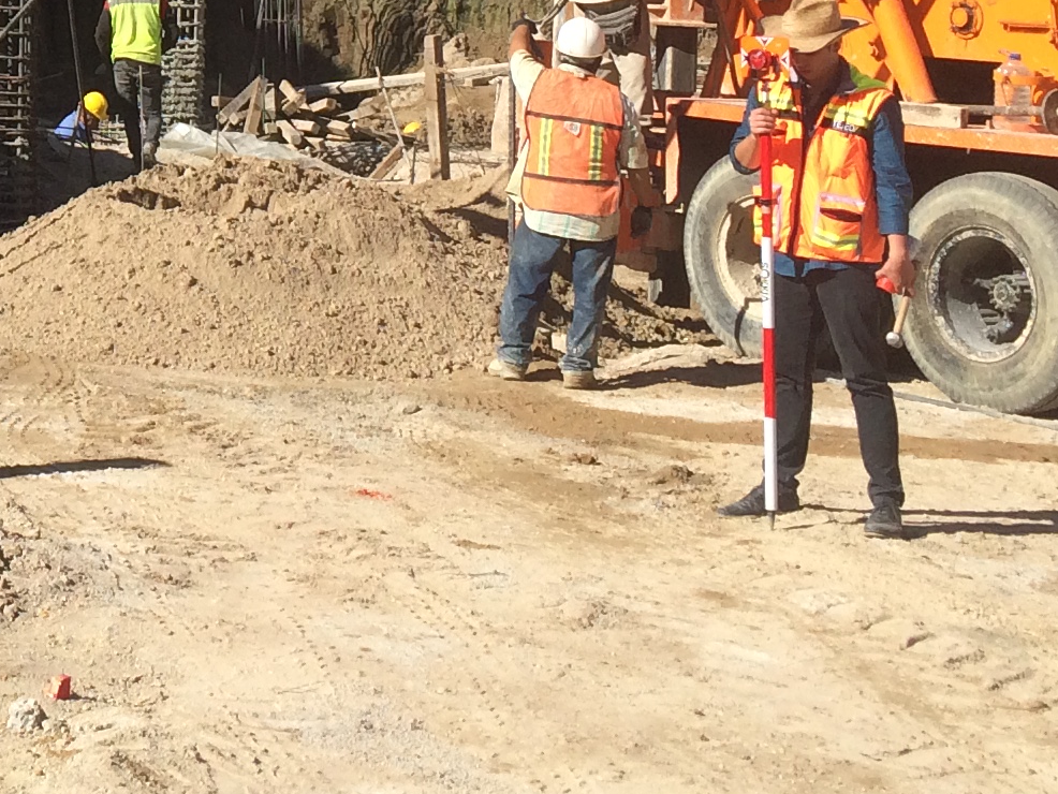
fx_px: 2935
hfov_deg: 19.1
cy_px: -281
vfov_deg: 14.6
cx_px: -275
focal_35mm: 96
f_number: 2.2
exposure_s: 1/2053
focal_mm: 4.15
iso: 32
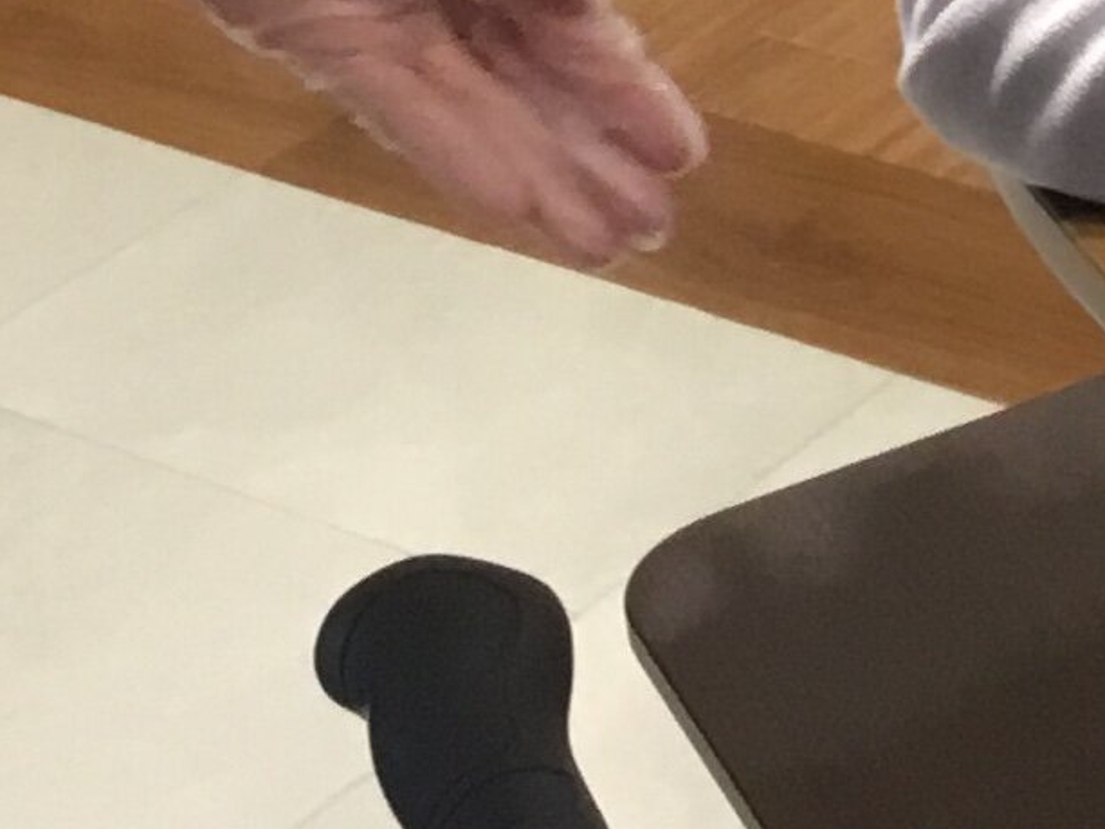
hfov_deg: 11.5
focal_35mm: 165
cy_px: -843
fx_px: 5268
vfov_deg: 8.5
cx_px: 1669
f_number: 2.4
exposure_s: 1/30
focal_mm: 3.3
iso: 100
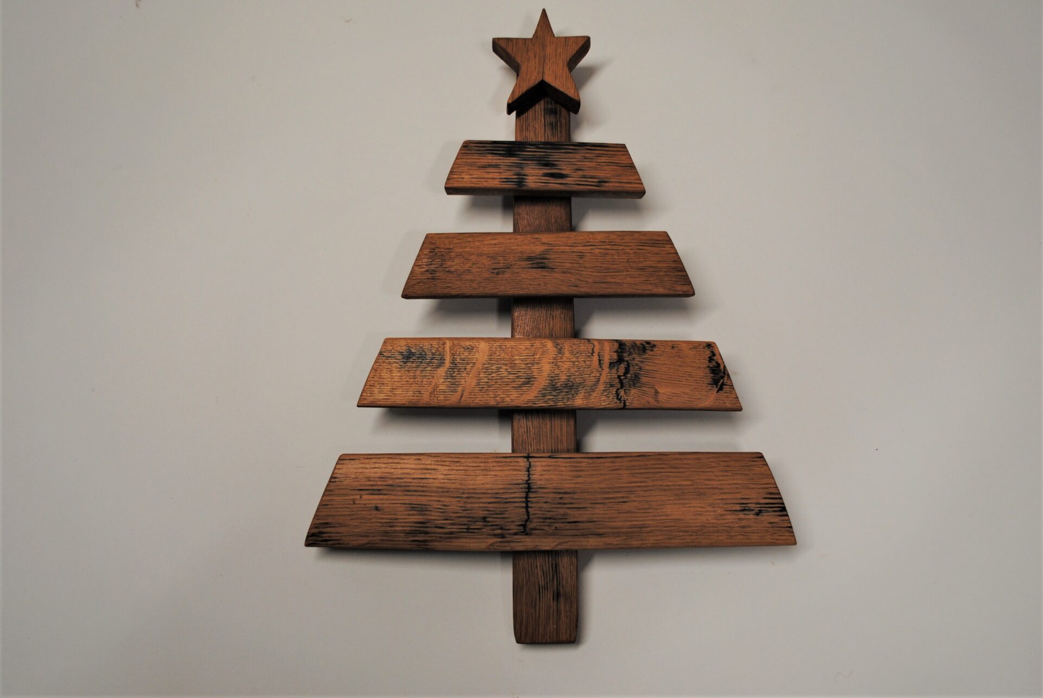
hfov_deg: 57.2
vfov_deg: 40.1
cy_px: 349
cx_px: 522
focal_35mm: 33
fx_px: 957
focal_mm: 22
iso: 200
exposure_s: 1/60
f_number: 4
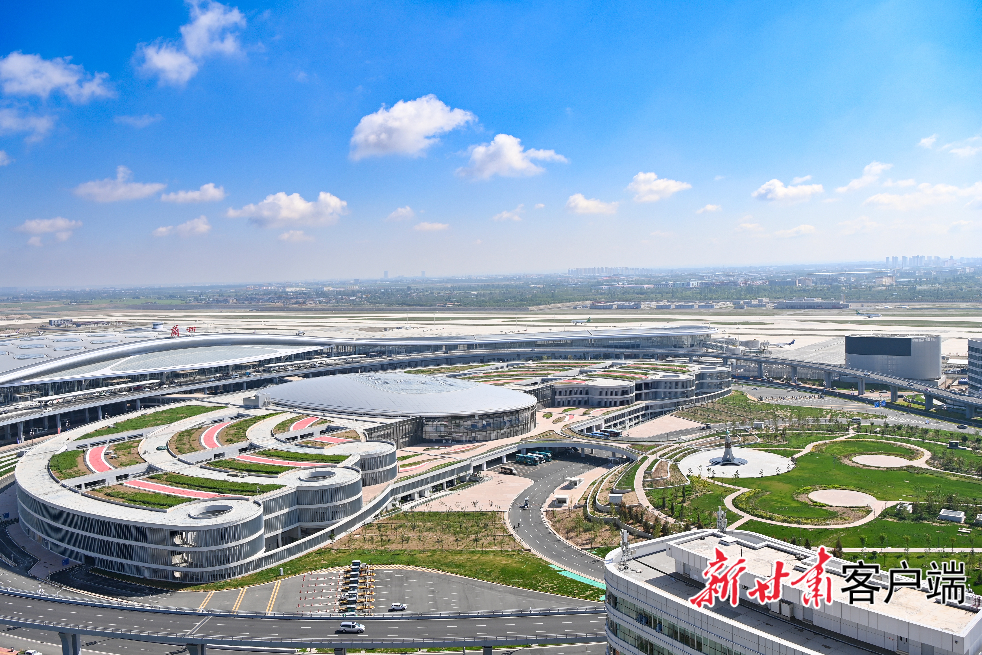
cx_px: 491
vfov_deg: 43.6
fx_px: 818
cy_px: 328
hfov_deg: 61.9
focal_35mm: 30
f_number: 6.3
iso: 125
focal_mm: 30
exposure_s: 1/800
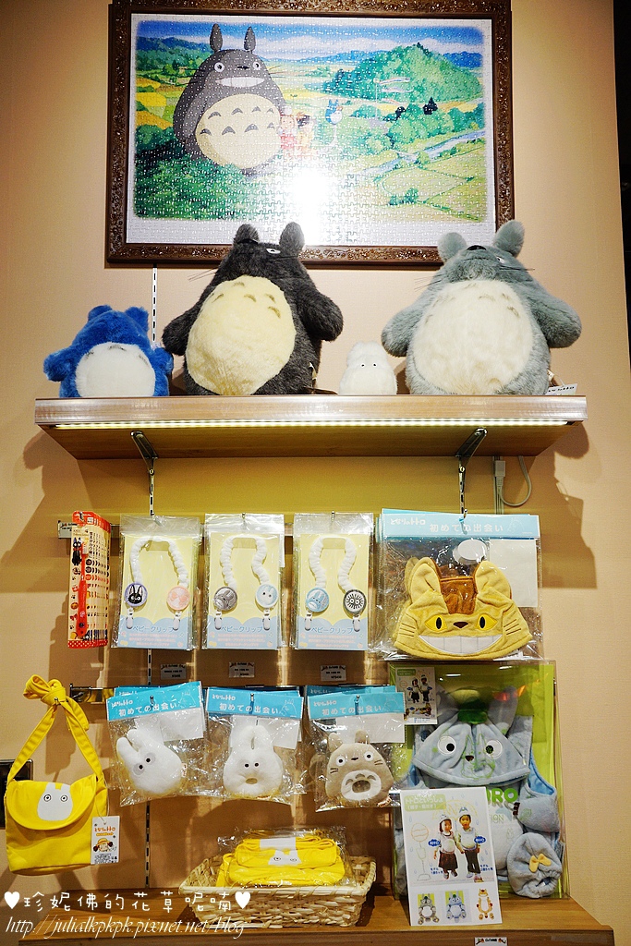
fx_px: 946
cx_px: 316
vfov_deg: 53.1
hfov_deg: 36.9
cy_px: 473
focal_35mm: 36
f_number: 4.5
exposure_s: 1/60
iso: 200
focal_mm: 24
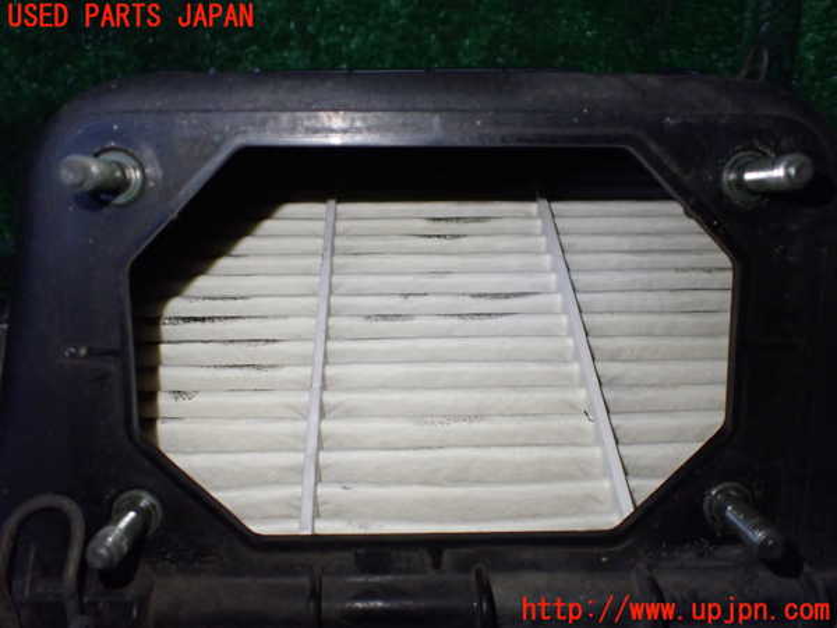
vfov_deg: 46.8
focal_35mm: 30
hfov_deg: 60.0
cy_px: 314
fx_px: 725
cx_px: 418
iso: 640
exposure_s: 1/125
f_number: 2.3
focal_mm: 5.4
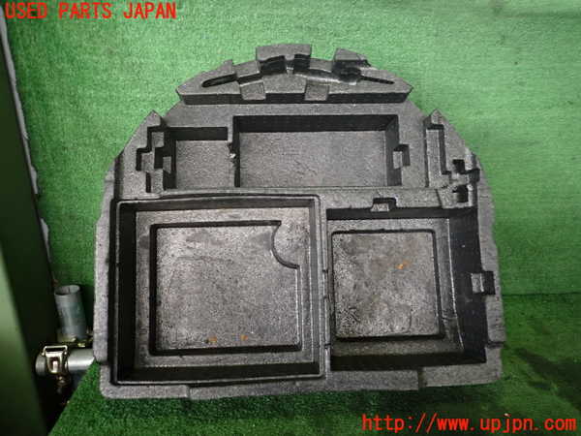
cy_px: 218
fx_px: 420
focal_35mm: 25
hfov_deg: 69.4
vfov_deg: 54.9
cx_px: 290
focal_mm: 4.5
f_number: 2
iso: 250
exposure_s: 1/60
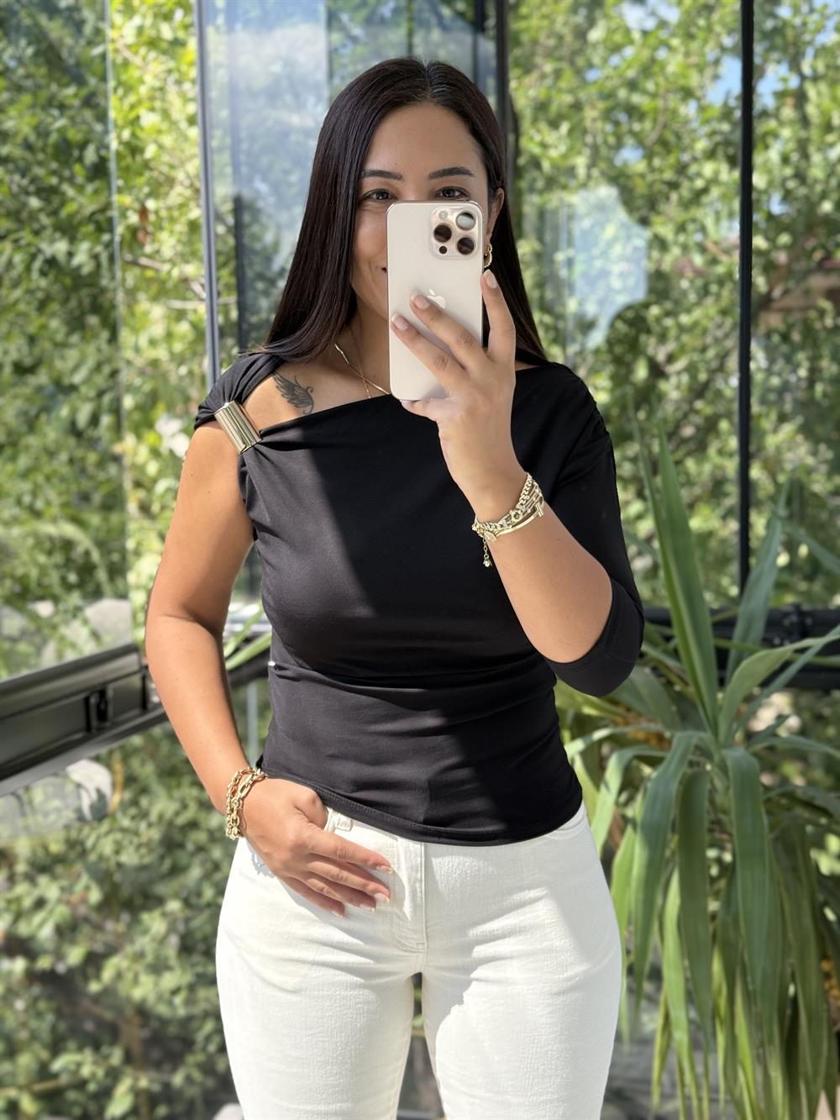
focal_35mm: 48
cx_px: 420
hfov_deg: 30.3
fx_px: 1553
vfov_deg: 39.7
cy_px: 560
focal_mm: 6.76
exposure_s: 1/447
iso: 64
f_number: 1.78
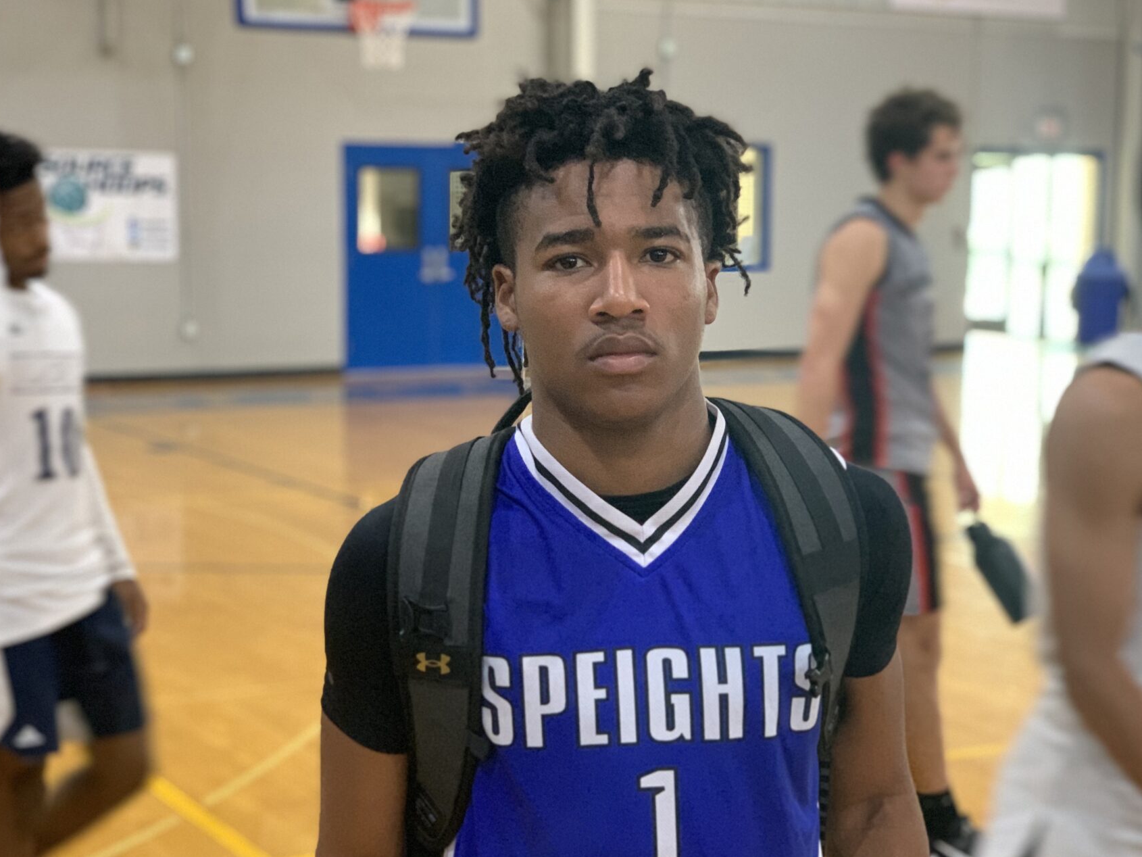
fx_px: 2079
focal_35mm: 63
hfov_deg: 30.7
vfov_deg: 23.3
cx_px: 601
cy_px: 476
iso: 400
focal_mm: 6
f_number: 2.4
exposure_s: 1/40
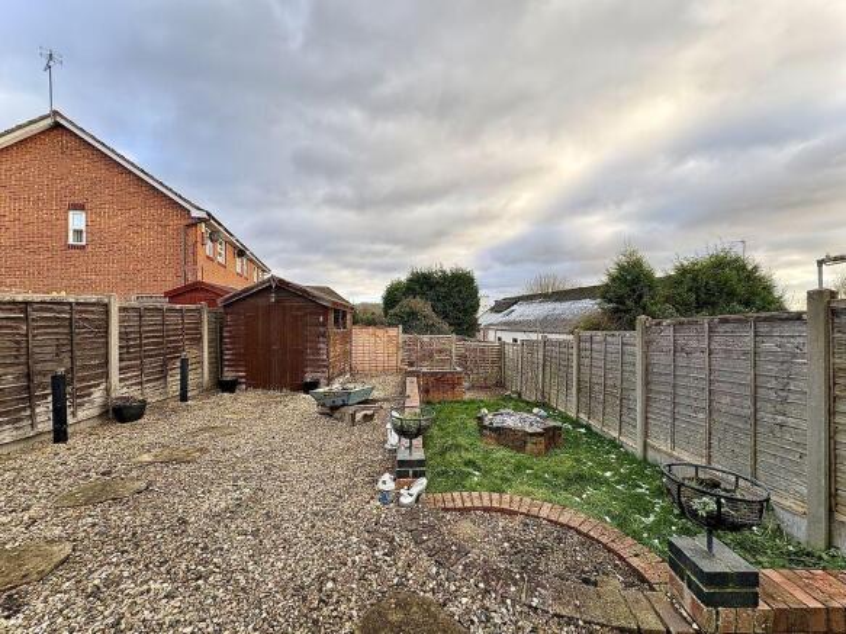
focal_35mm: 14
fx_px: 342
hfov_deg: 102.1
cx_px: 423
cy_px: 317
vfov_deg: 85.7
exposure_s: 1/298
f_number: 2.2
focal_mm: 2.22
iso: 40
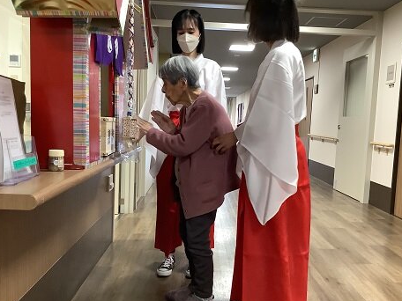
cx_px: 211
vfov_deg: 41.8
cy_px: 161
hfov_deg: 53.9
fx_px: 395
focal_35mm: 34
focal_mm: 3.3
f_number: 2.4
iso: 200
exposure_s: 1/60
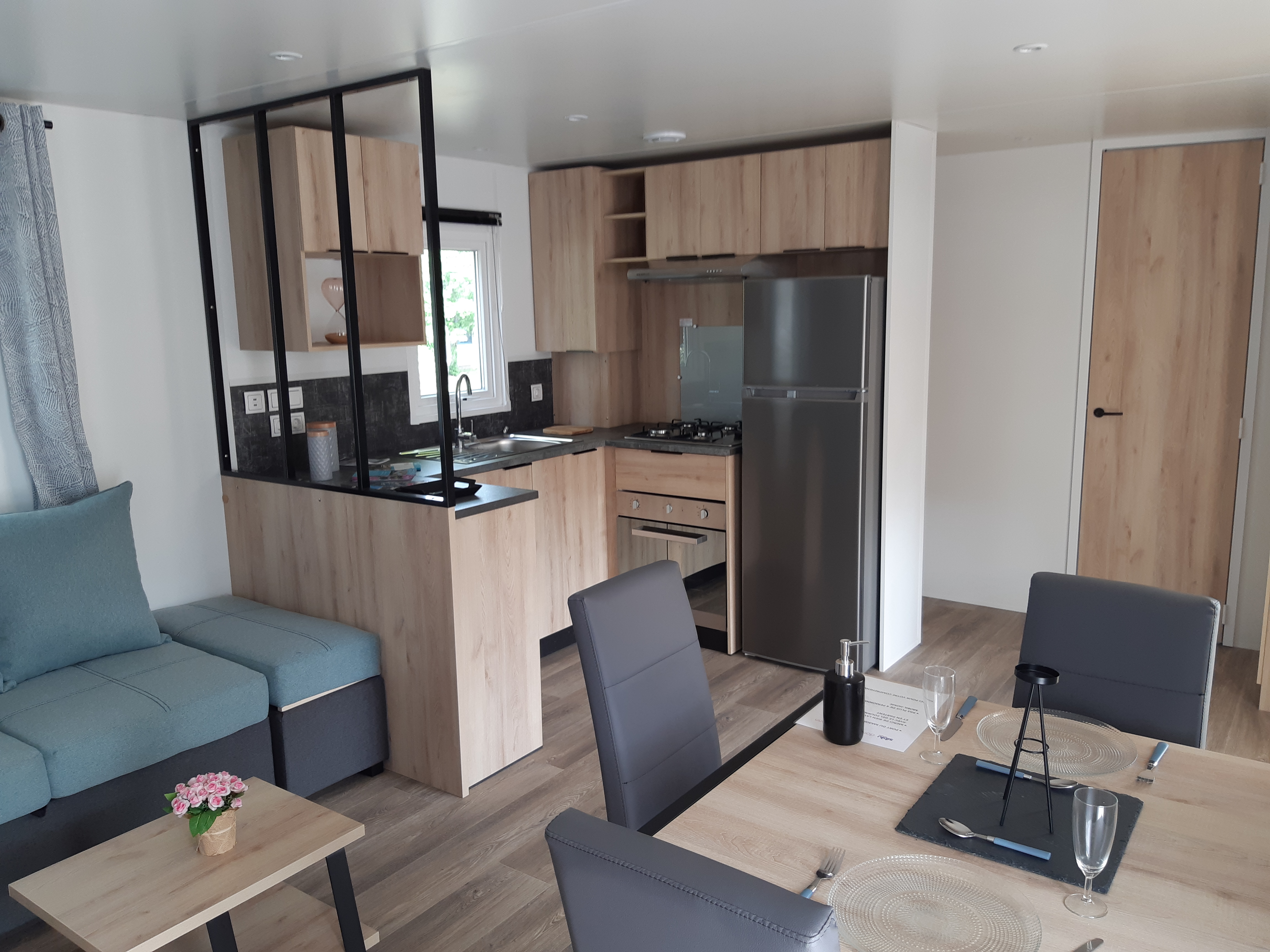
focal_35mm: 26
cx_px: 635
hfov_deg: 67.3
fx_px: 954
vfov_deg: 53.1
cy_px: 476
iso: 50
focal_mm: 3.93
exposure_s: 1/50
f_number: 1.7
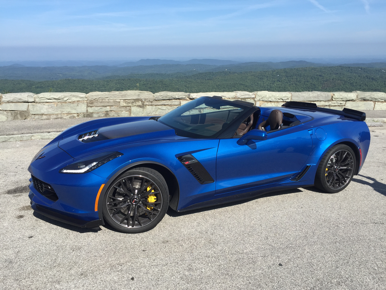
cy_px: 145
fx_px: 323
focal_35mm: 29
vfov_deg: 48.2
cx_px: 193
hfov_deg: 61.7
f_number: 2.2
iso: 32
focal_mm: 4.15
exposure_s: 1/1412
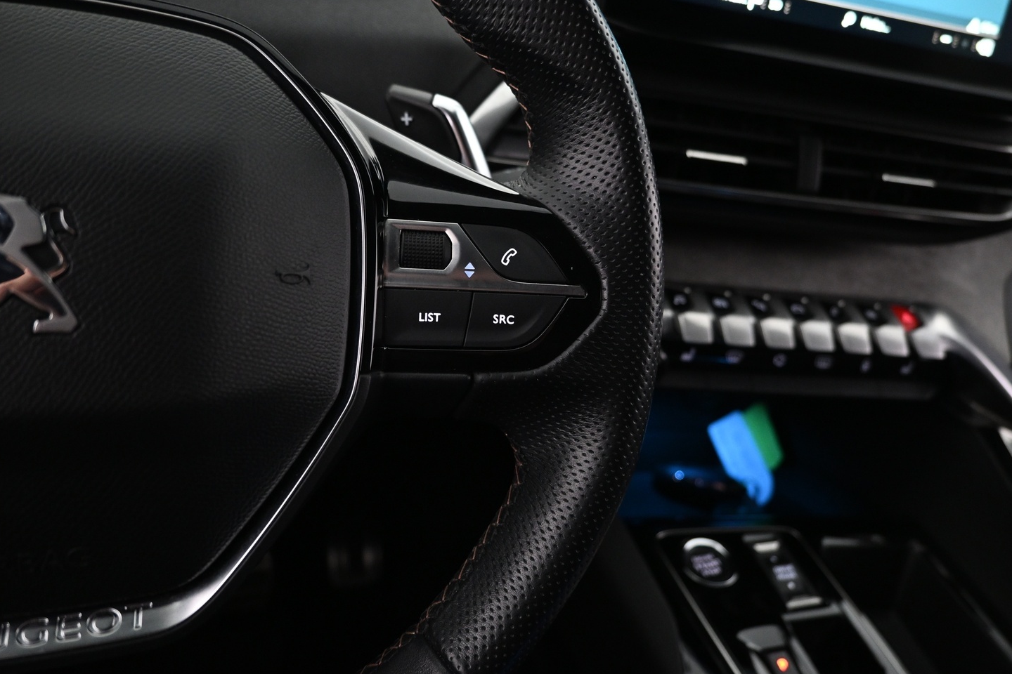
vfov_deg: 47.9
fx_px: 759
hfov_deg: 67.3
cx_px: 548
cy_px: 322
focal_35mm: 27
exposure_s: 1/25
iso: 1600
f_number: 3.5
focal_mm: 16
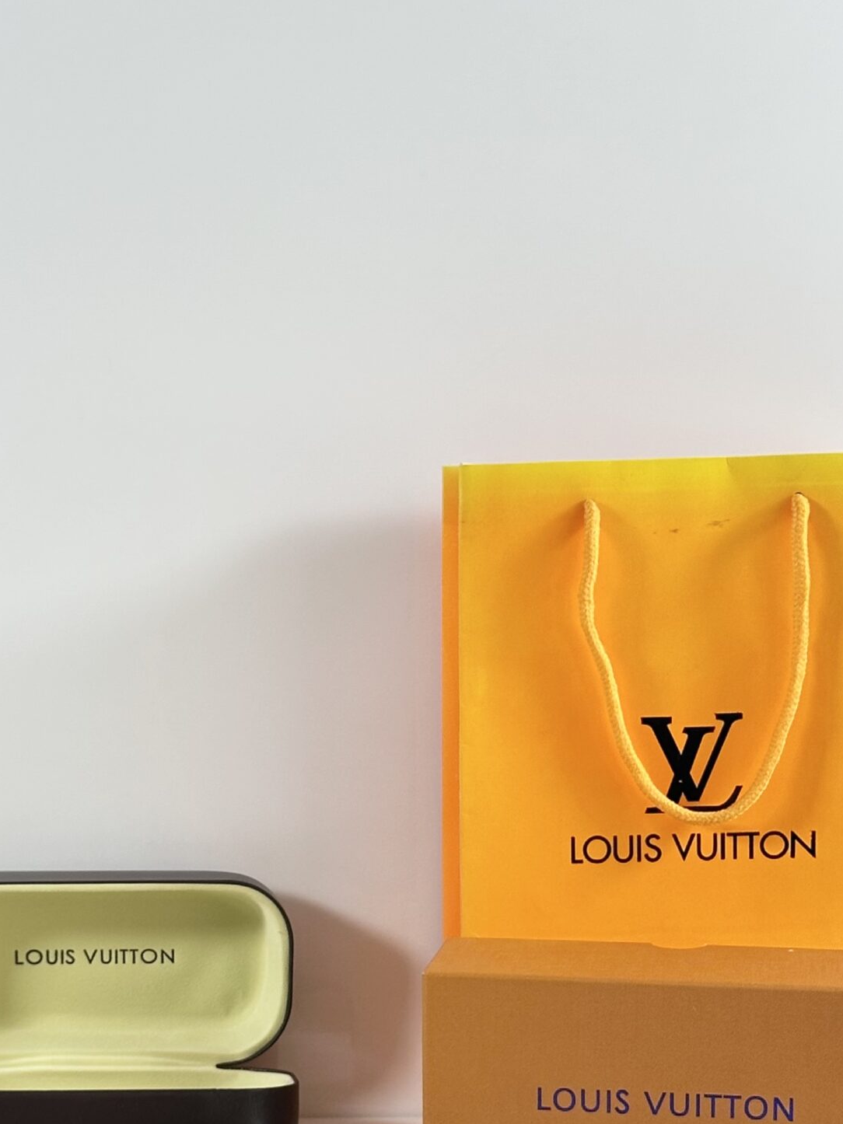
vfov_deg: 22.7
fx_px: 2761
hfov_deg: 17.2
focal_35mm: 85
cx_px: 183
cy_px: 882
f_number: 1.78
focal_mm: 6.86
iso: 80
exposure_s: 1/84
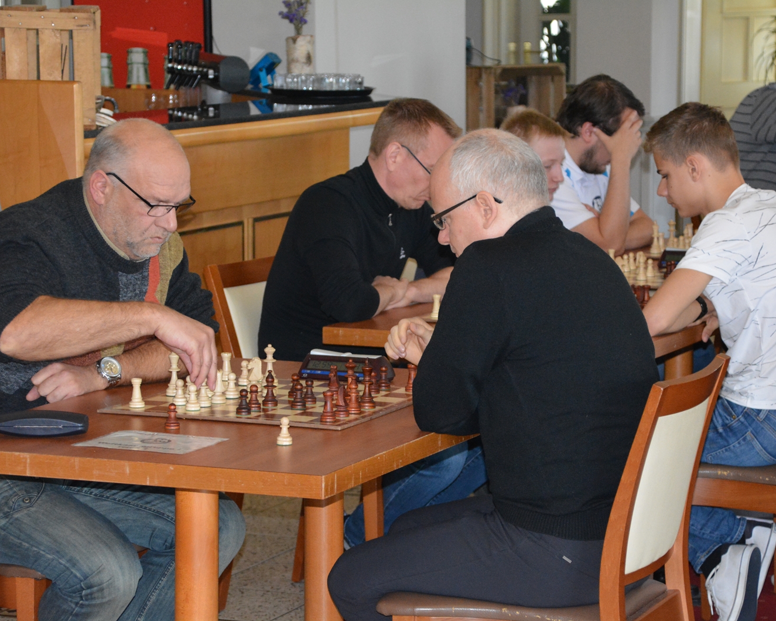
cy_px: 309
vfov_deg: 13.0
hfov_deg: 16.2
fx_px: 2733
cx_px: 378
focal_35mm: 119
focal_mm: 70
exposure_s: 1/60
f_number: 5.3
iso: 3200
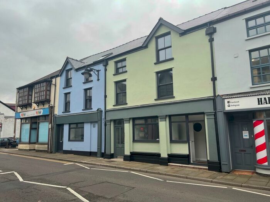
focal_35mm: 26
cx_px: 135
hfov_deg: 67.3
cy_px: 101
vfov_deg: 53.1
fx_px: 203
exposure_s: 1/422
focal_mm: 5.1
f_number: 1.6
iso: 32
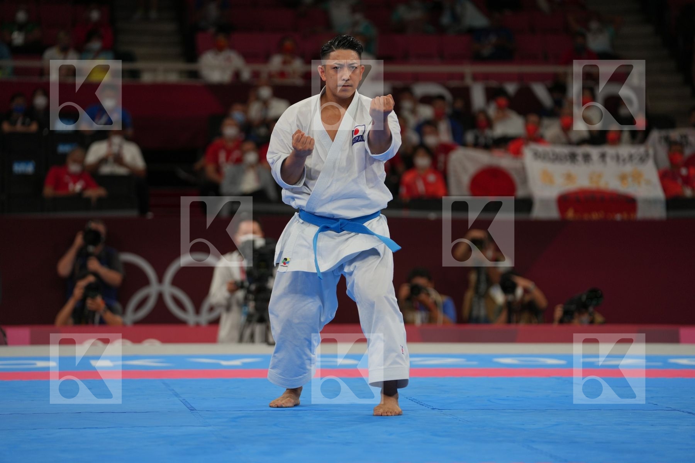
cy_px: 232
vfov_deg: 8.7
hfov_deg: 13.0
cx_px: 348
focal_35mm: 158
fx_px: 3050
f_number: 2.8
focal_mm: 158
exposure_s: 1/1000
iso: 400
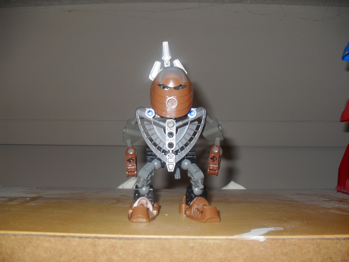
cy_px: 131
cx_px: 174
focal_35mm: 34
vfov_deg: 41.8
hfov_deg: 54.0
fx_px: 343
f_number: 2.8
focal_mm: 6.3
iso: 100
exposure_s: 1/45
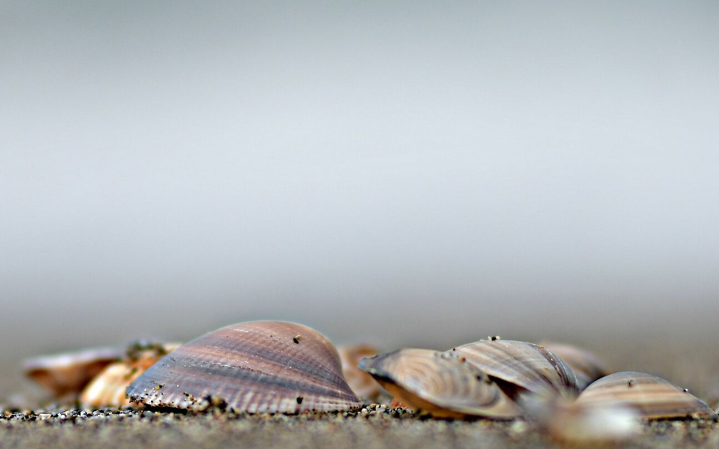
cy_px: 255
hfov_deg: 8.7
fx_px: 4703
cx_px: 236
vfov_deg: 5.5
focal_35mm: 240
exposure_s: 1/1600
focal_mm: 85
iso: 100
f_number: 1.4
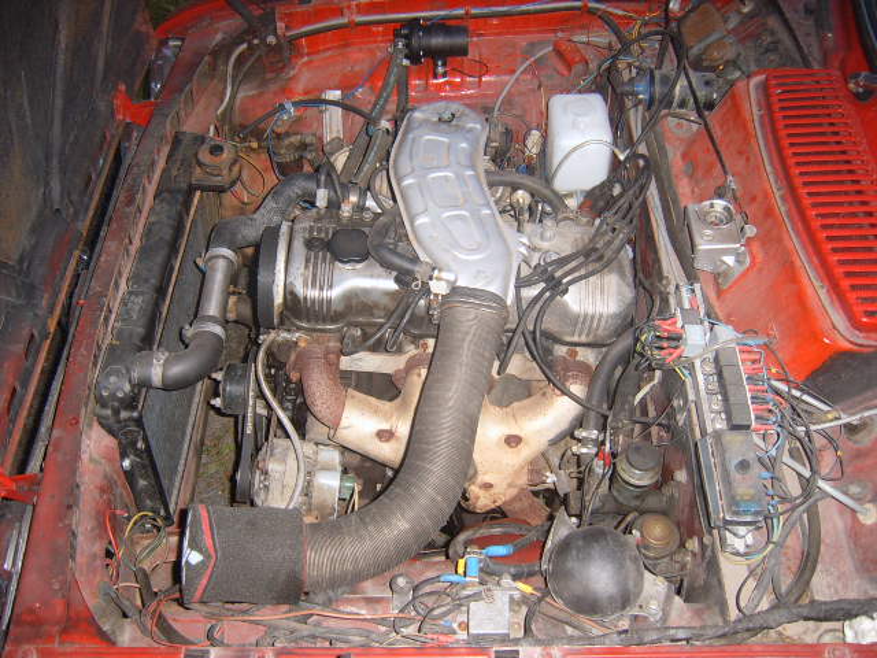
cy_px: 329
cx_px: 438
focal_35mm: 35
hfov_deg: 52.6
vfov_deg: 40.7
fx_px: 887
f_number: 2.8
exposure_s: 1/30
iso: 69
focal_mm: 5.8
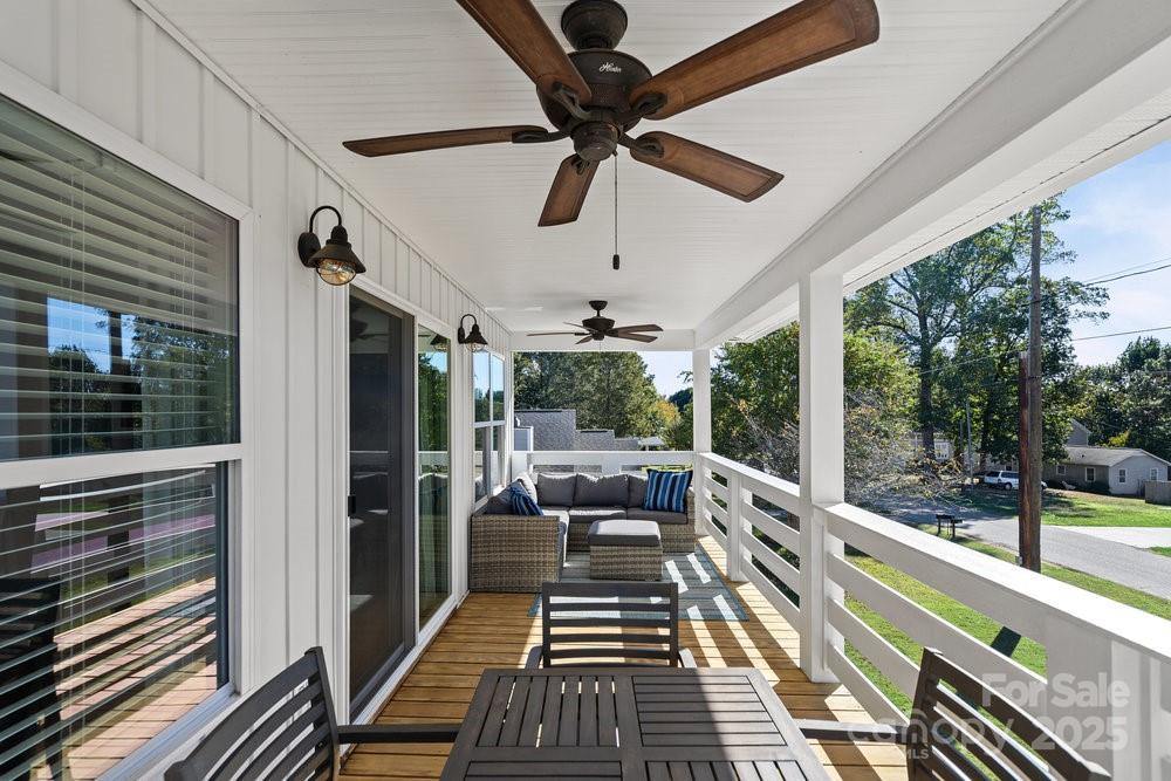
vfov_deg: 73.8
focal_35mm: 16
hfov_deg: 96.7
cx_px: 586
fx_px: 520
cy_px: 390
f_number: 5.6
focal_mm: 16
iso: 100
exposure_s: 1/250
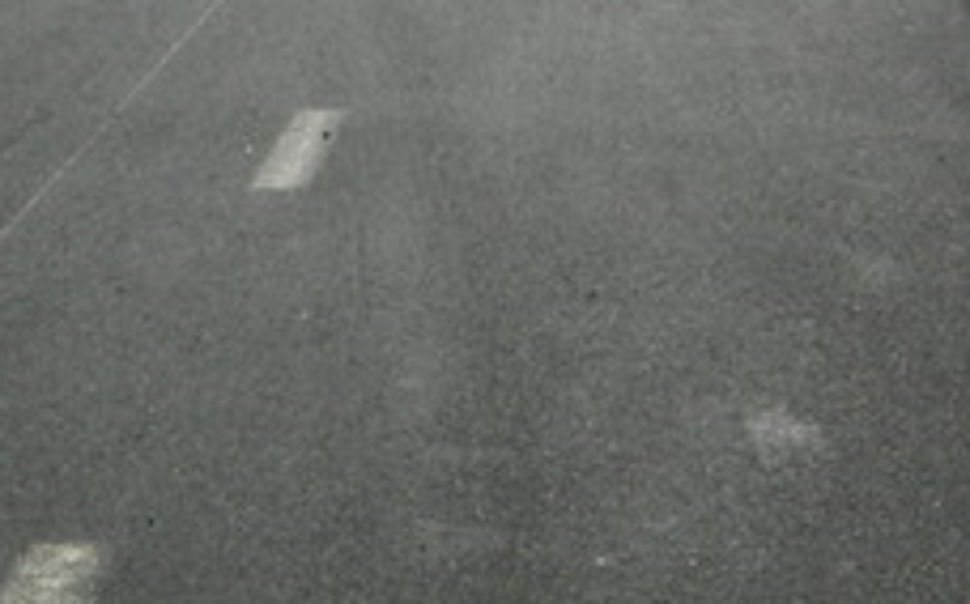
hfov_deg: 22.0
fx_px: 2456
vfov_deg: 12.9
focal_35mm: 93
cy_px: -434
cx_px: 779
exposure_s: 1/200
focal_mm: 4.5
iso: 80
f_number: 3.1
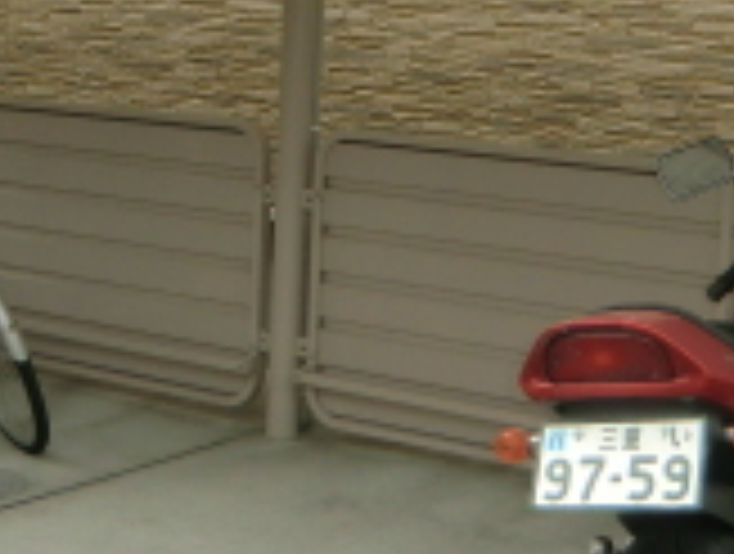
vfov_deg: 15.7
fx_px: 1998
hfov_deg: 20.5
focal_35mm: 94
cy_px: 90
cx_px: 122
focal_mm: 4.3
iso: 64
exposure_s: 1/500
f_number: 3.2
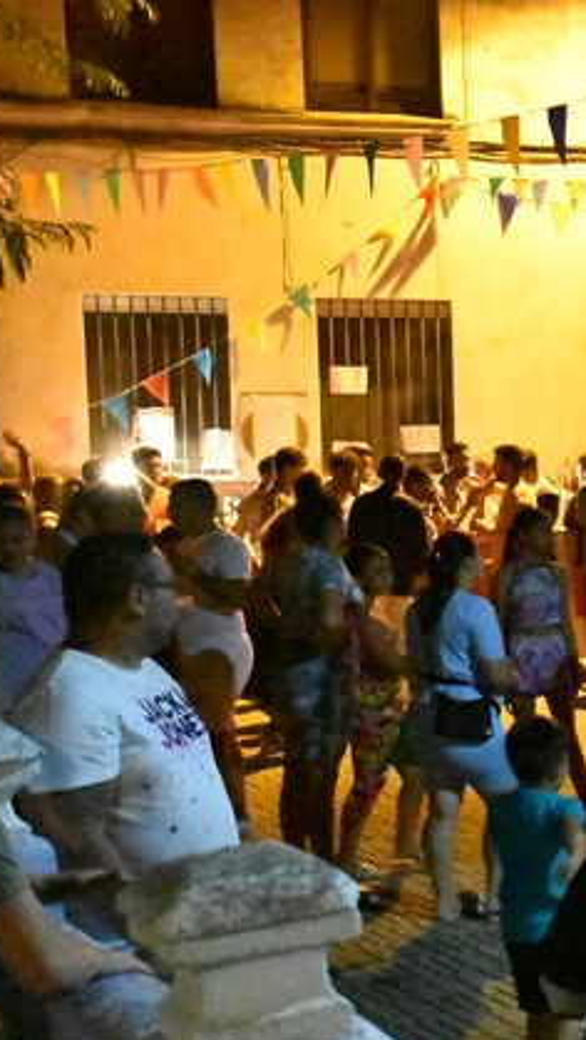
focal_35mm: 91
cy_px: 707
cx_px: 1080
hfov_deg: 12.1
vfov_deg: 23.3
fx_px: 2515
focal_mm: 27
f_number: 5
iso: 25600
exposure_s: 1/100
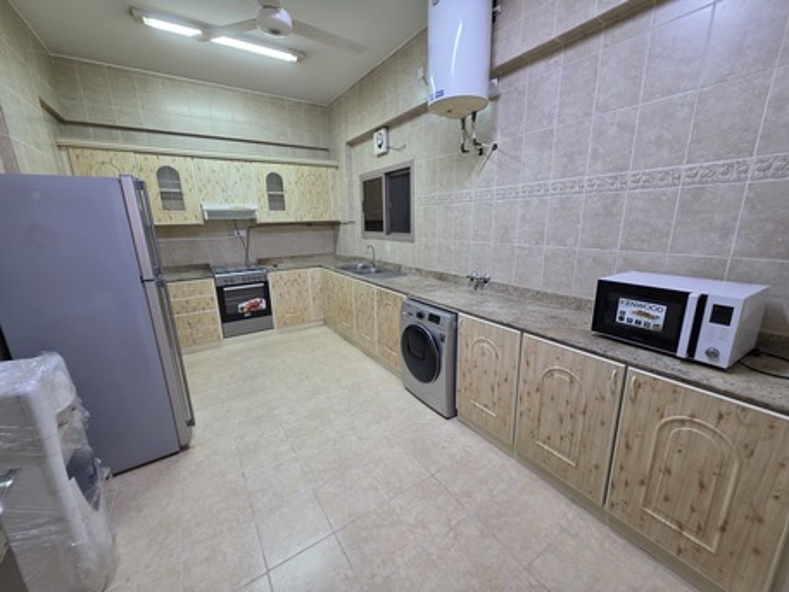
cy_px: 296
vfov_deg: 89.9
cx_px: 394
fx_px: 296
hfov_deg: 106.2
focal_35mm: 13
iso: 320
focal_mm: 2.2
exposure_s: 1/50
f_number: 1.9
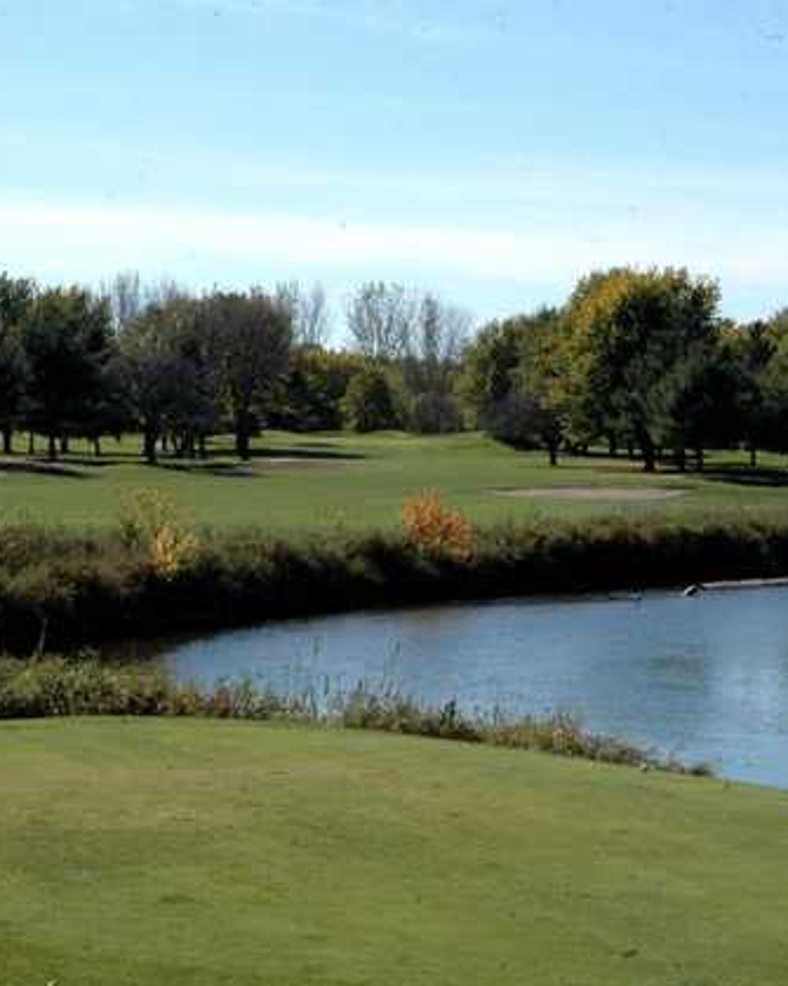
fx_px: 3004
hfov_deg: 14.9
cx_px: 365
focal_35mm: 103
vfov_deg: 18.6
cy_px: 498
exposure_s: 1/200
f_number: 18
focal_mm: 48
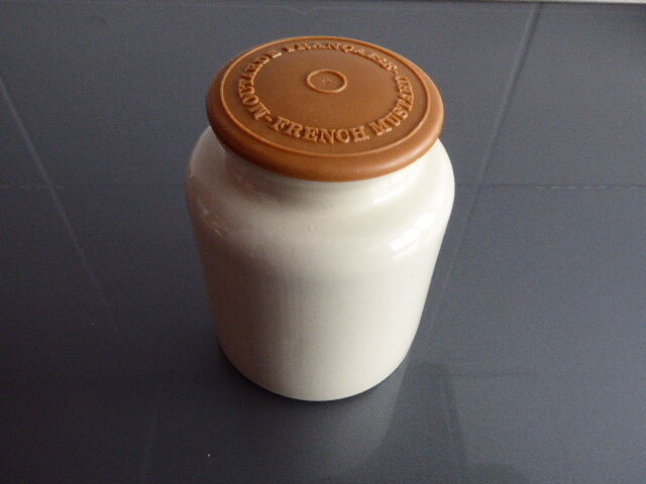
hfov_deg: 61.7
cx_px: 323
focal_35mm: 29
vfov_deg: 48.2
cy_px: 242
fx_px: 541
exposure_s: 1/40
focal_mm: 5
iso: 400
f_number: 3.5
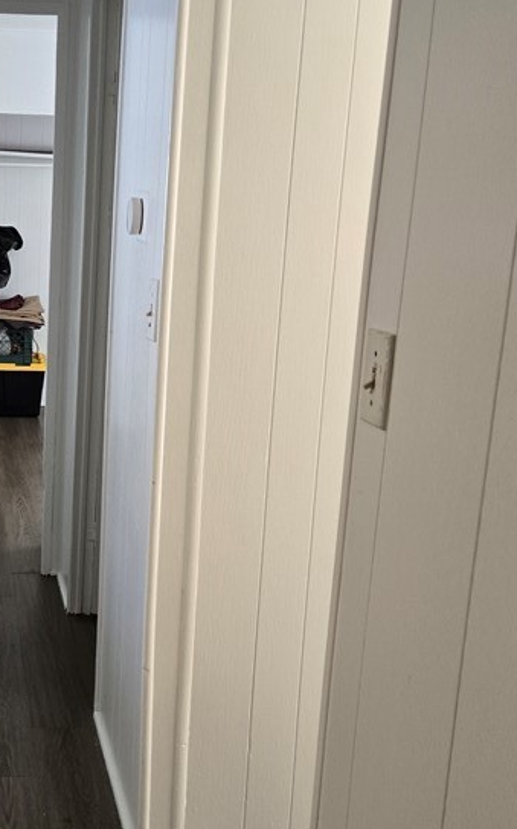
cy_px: 424
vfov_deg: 43.5
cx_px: 27
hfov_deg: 26.8
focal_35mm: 46
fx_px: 1038
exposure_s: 1/120
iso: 250
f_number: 1.8
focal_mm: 5.4
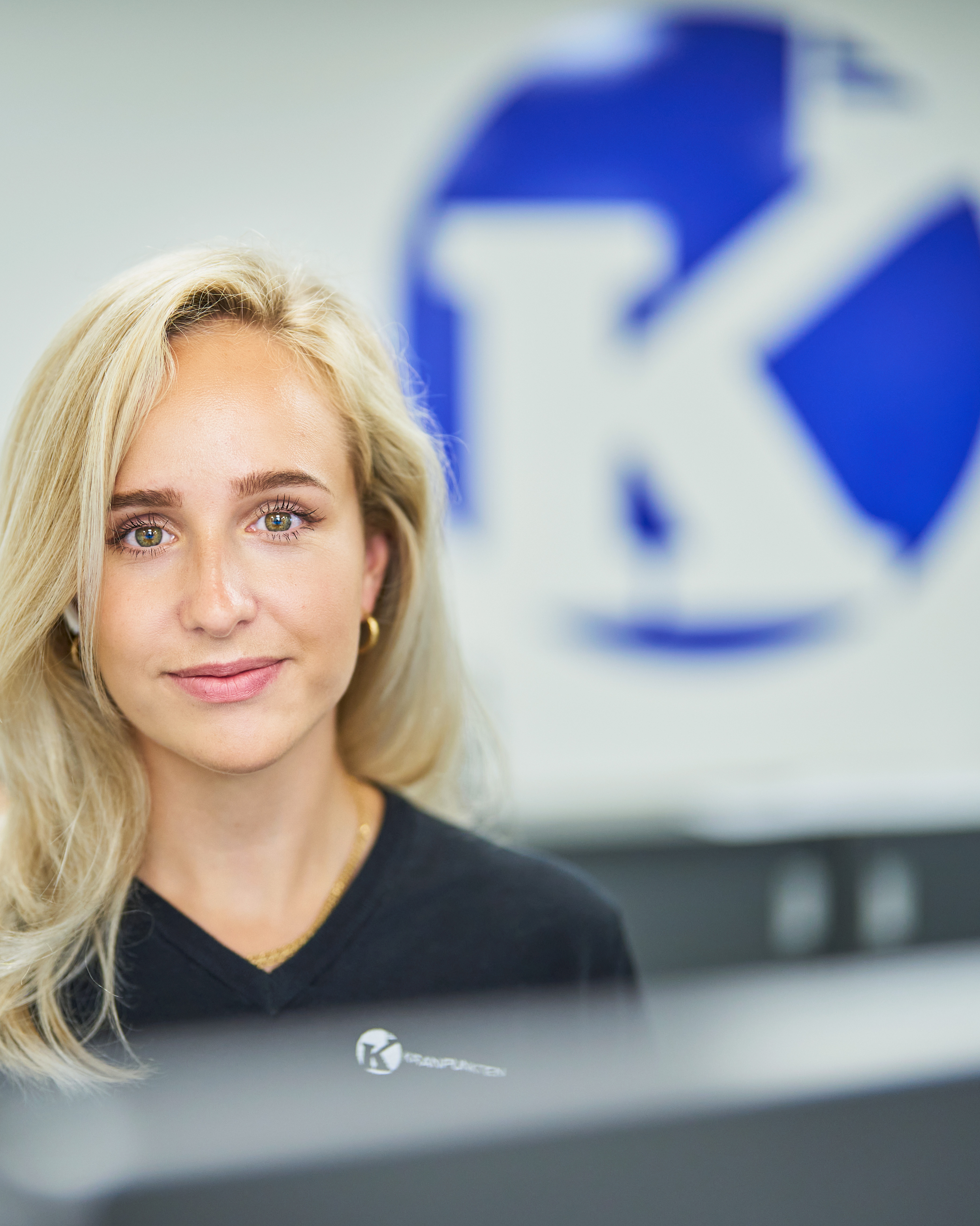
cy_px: 615
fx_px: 2574
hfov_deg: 21.5
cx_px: 359
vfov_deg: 26.8
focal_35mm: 71
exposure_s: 1/400
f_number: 1.2
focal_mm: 50
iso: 500
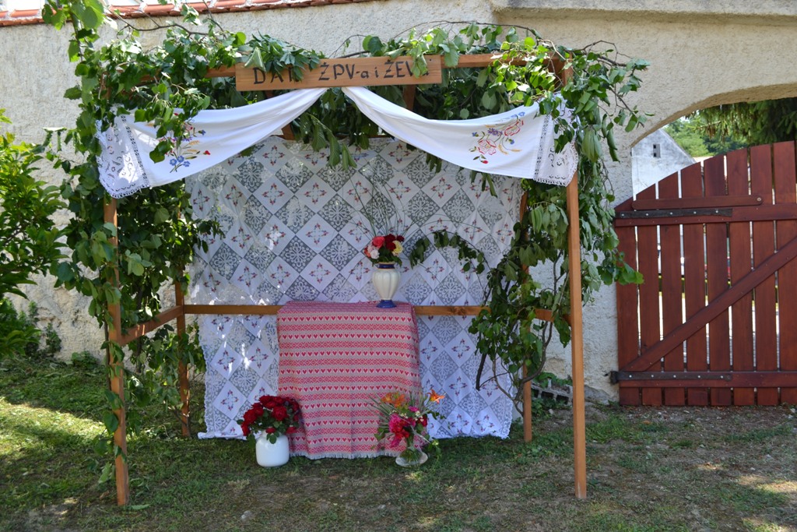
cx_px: 398
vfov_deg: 43.6
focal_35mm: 30
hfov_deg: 61.9
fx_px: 664
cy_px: 266
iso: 100
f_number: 5.6
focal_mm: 20
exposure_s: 1/125
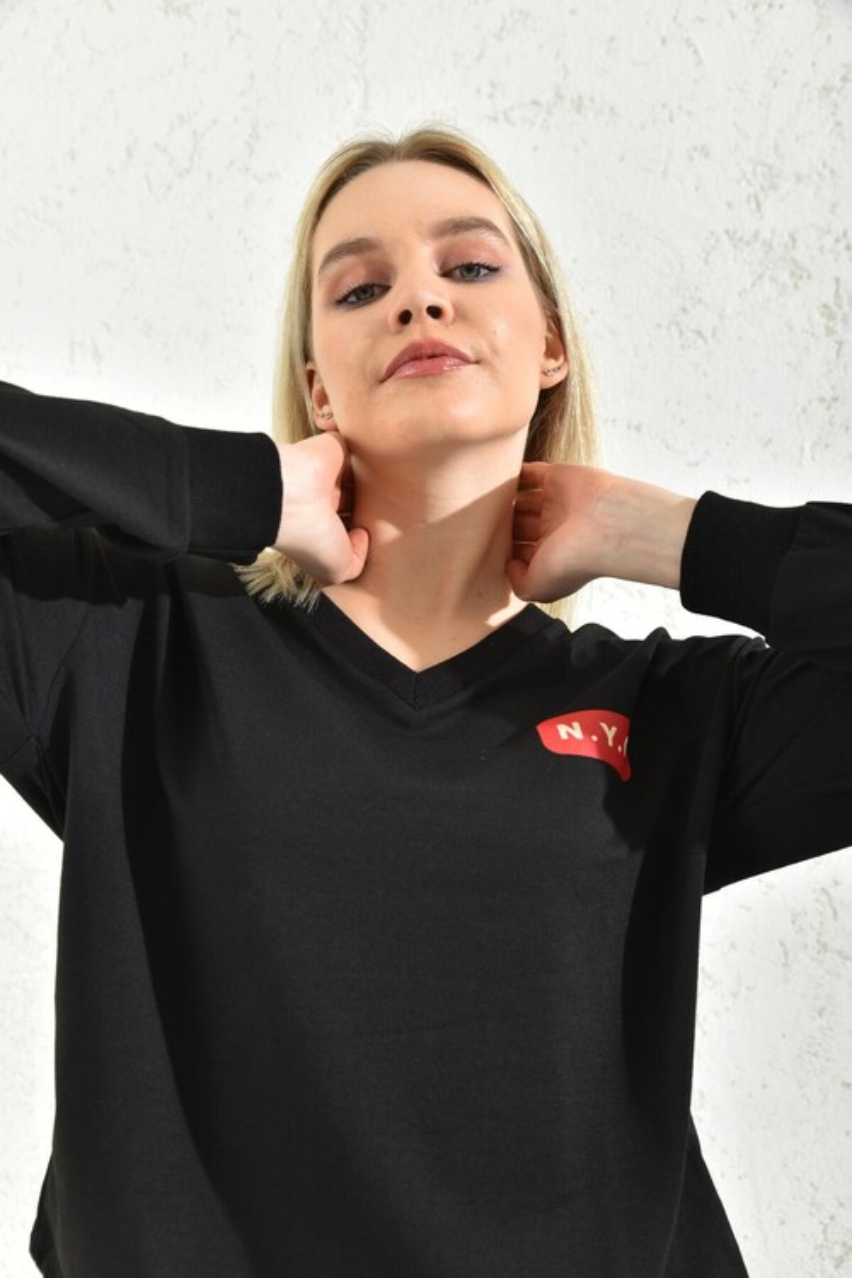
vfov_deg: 53.1
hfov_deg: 36.9
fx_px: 1278
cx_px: 426
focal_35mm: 36
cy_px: 639
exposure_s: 1/160
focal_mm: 36
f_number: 7.1
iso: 100
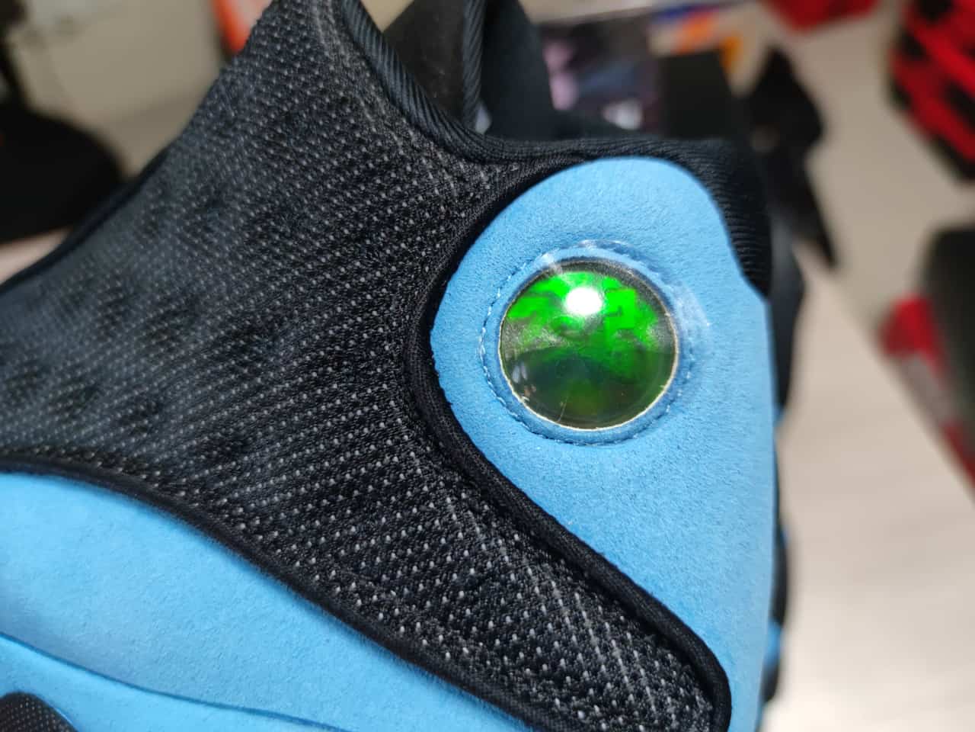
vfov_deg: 56.8
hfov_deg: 71.6
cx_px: 488
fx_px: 676
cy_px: 366
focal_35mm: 24
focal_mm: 6.72
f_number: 1.69
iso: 293
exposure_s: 1/73
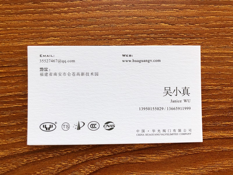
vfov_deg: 49.7
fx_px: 188
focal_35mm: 28
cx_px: 116
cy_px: 88
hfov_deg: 63.4
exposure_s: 1/30
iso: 25
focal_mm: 4
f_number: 1.8
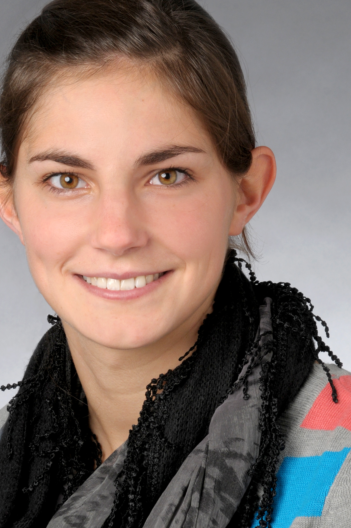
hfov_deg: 7.4
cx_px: 125
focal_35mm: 185
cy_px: 296
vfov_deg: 11.1
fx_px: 2708
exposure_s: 1/160
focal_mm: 85
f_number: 13
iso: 200
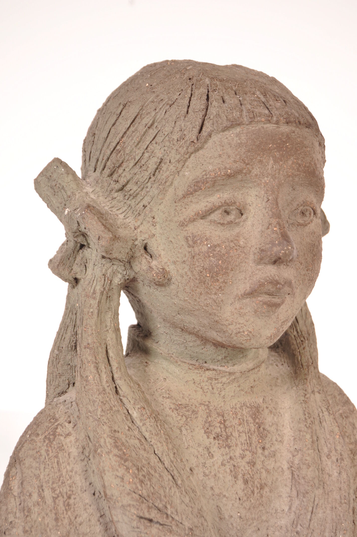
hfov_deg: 16.5
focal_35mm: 82
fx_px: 1230
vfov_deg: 24.6
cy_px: 268
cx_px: 178
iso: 200
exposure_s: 1/15
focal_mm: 55
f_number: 5.6
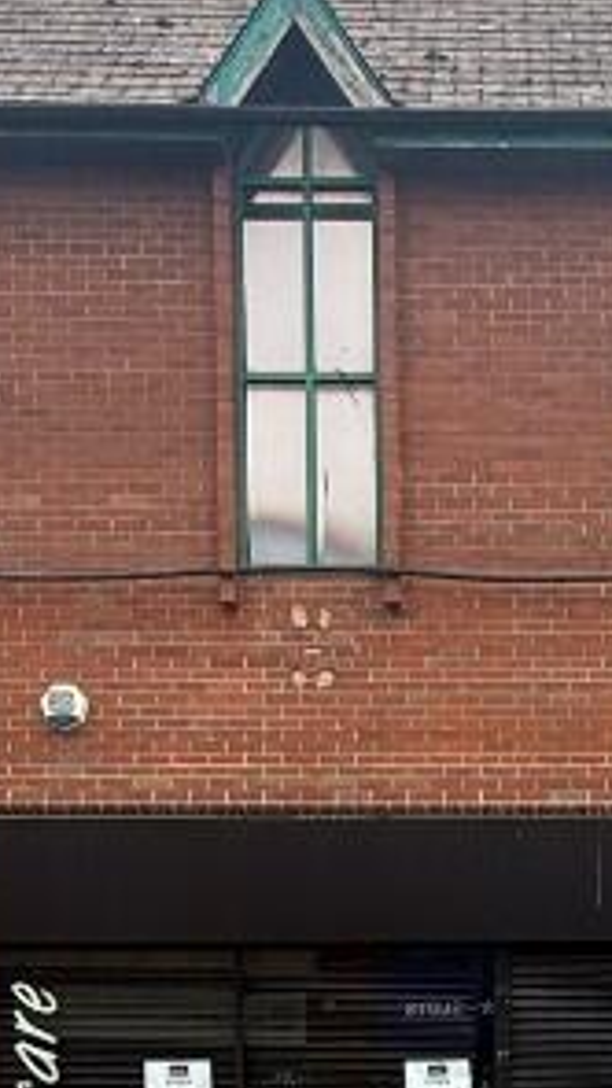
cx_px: 542
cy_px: 1169
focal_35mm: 53
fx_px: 1529
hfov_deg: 22.1
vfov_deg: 34.4
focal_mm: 2.22
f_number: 2.2
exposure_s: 1/159
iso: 50
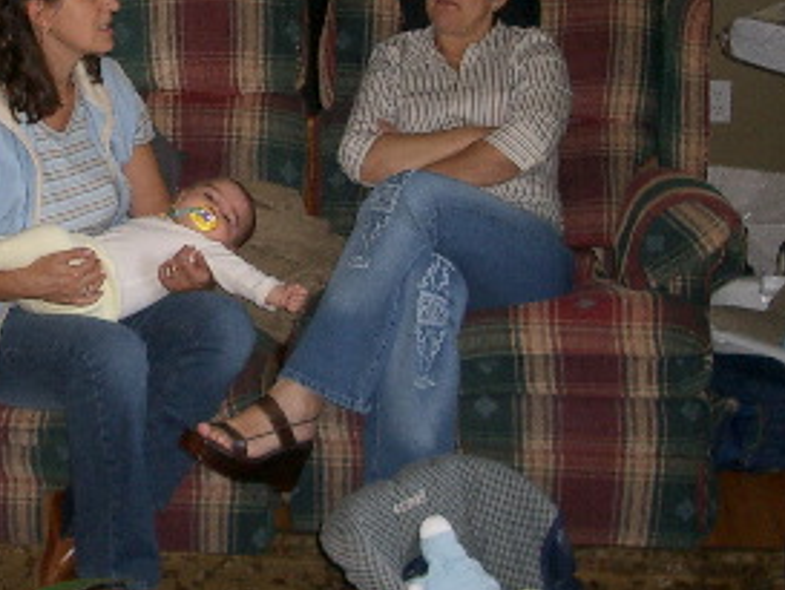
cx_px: 158
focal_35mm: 82
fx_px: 1860
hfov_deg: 23.5
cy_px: 118
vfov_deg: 17.9
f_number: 2.6
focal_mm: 5.8
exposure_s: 1/40
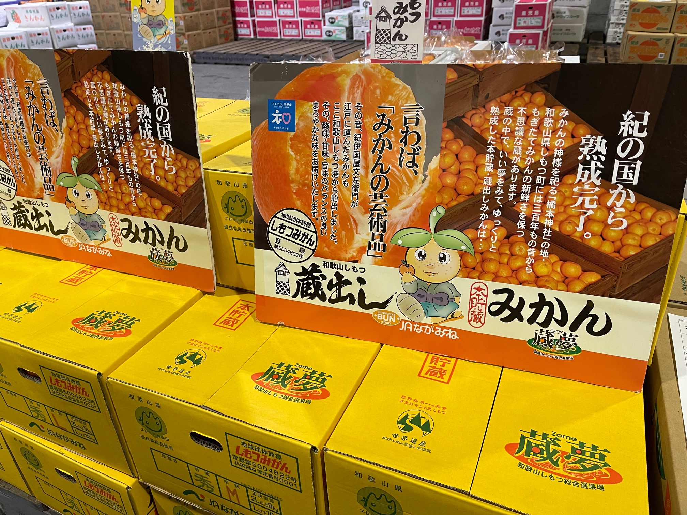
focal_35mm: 26
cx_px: 344
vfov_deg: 53.1
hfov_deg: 67.3
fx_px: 516
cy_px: 258
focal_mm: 5.1
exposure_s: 1/50
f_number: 1.6
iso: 200
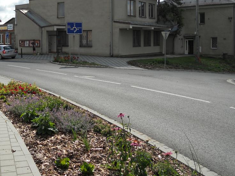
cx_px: 74
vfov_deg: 32.2
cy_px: 42
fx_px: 299
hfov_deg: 42.2
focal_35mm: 44
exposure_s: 1/1250
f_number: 3.2
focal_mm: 4.9
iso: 80
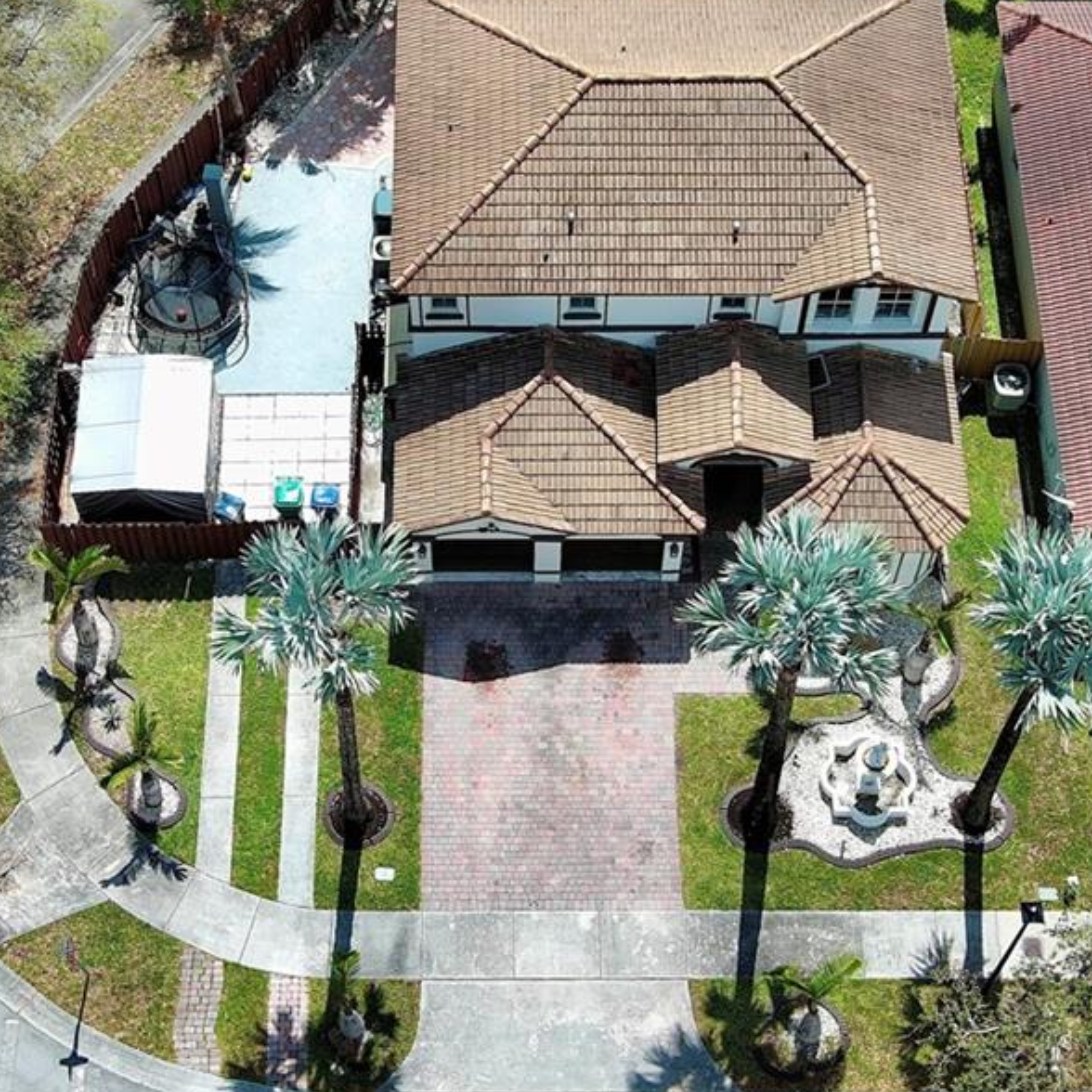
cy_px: 488
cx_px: 553
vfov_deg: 25.7
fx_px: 2391
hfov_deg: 25.7
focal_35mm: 67
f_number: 2.8
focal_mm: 10.57
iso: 100
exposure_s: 1/1088
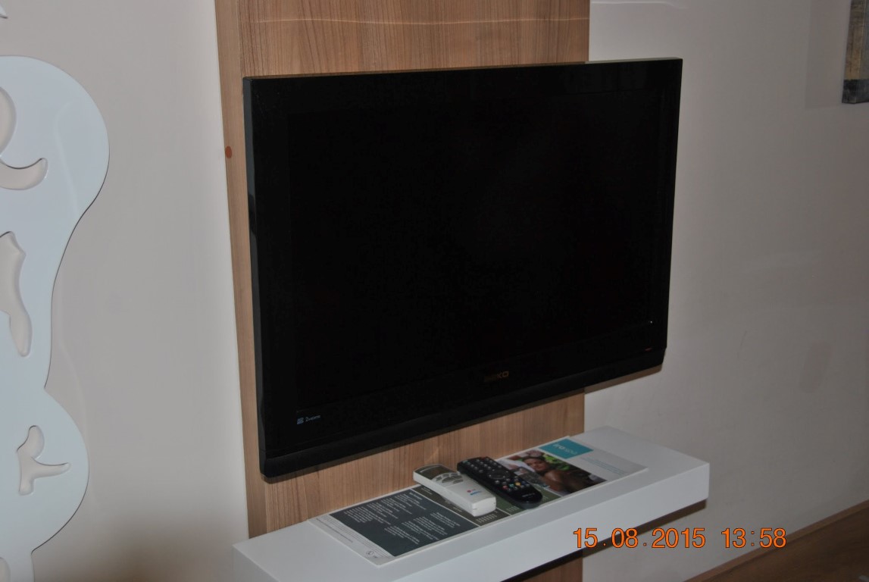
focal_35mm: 44
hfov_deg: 44.9
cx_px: 434
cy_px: 291
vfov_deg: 30.9
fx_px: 1051
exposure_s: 1/60
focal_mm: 29
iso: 200
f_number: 4
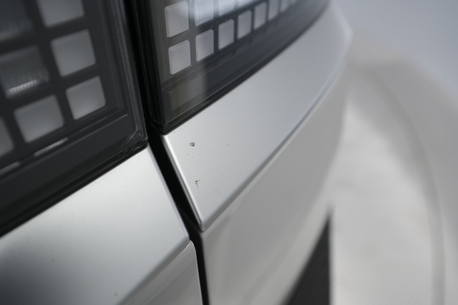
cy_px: 152
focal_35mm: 28
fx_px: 356
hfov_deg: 65.5
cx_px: 229
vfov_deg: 46.4
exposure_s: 1/100
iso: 1250
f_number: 4.5
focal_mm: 28
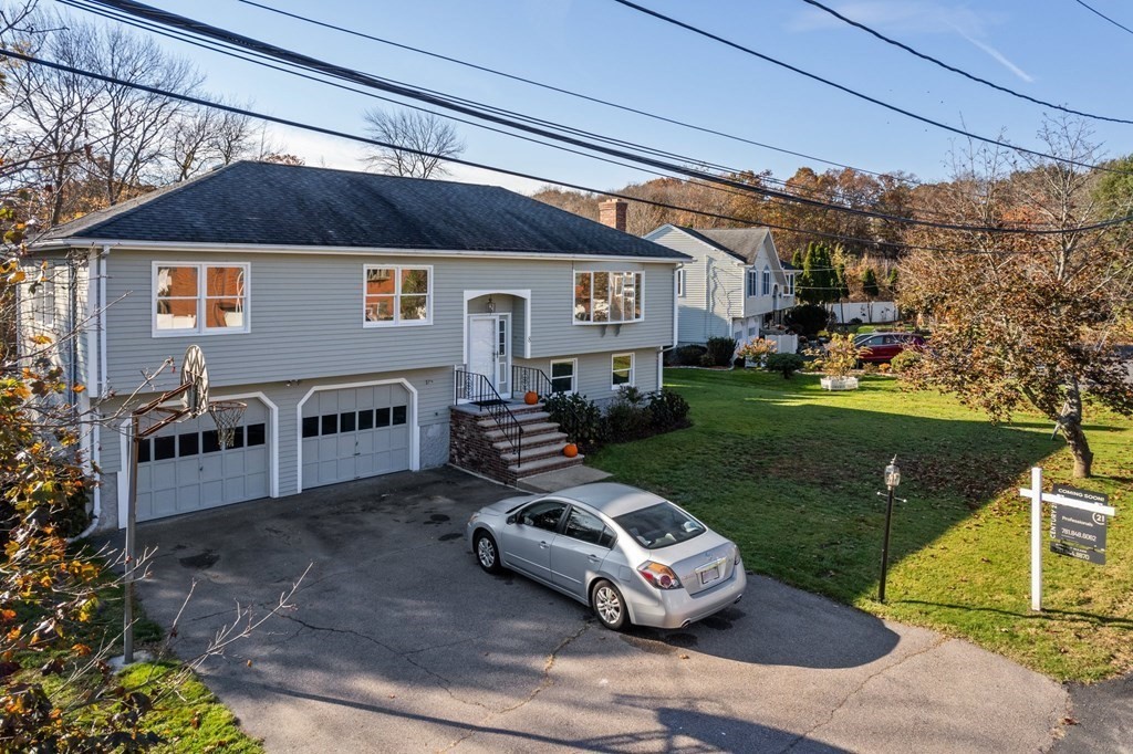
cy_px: 377
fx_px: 692
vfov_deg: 57.2
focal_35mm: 22
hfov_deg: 78.6
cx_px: 566
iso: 100
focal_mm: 8.38
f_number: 2.8
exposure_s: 1/800
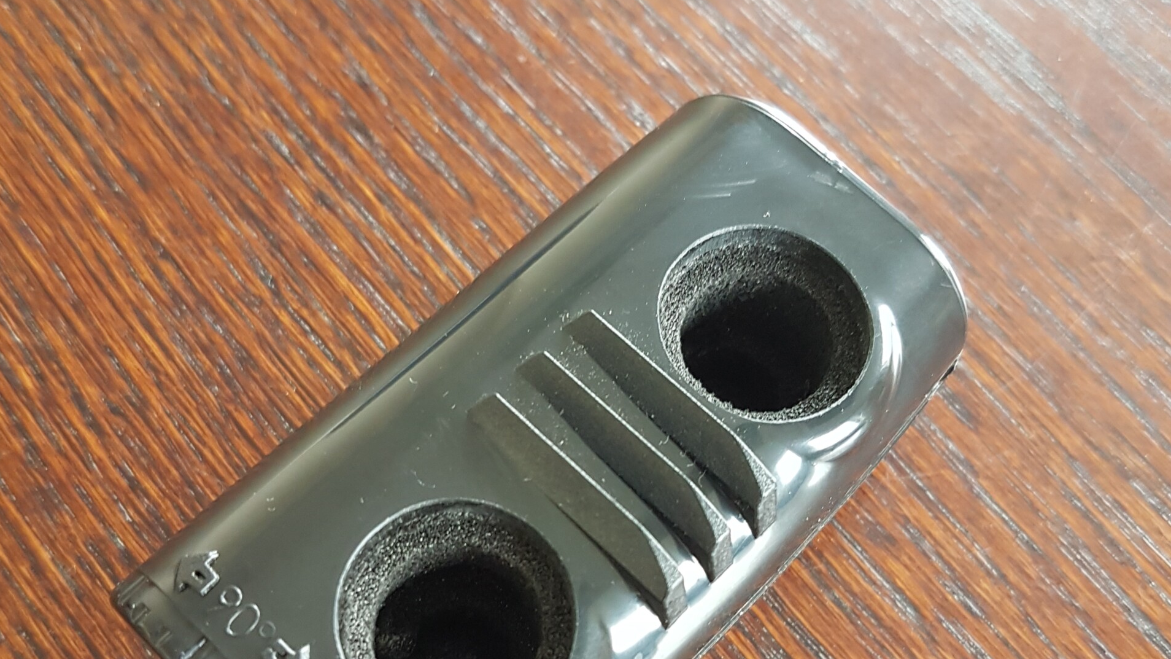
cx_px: 585
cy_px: 502
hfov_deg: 52.8
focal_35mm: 38
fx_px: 1180
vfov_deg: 30.6
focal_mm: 4.2
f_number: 1.7
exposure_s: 1/30
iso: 160
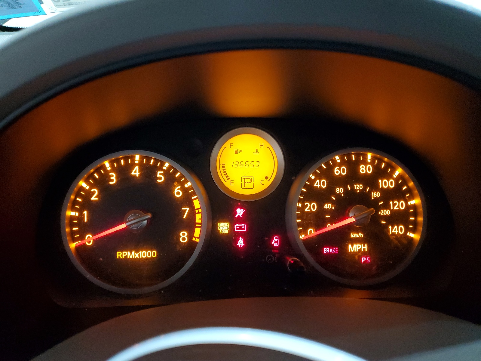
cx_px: 240
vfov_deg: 53.1
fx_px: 361
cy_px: 180
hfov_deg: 67.3
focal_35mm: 26
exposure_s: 1/60.2
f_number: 1.5
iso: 334
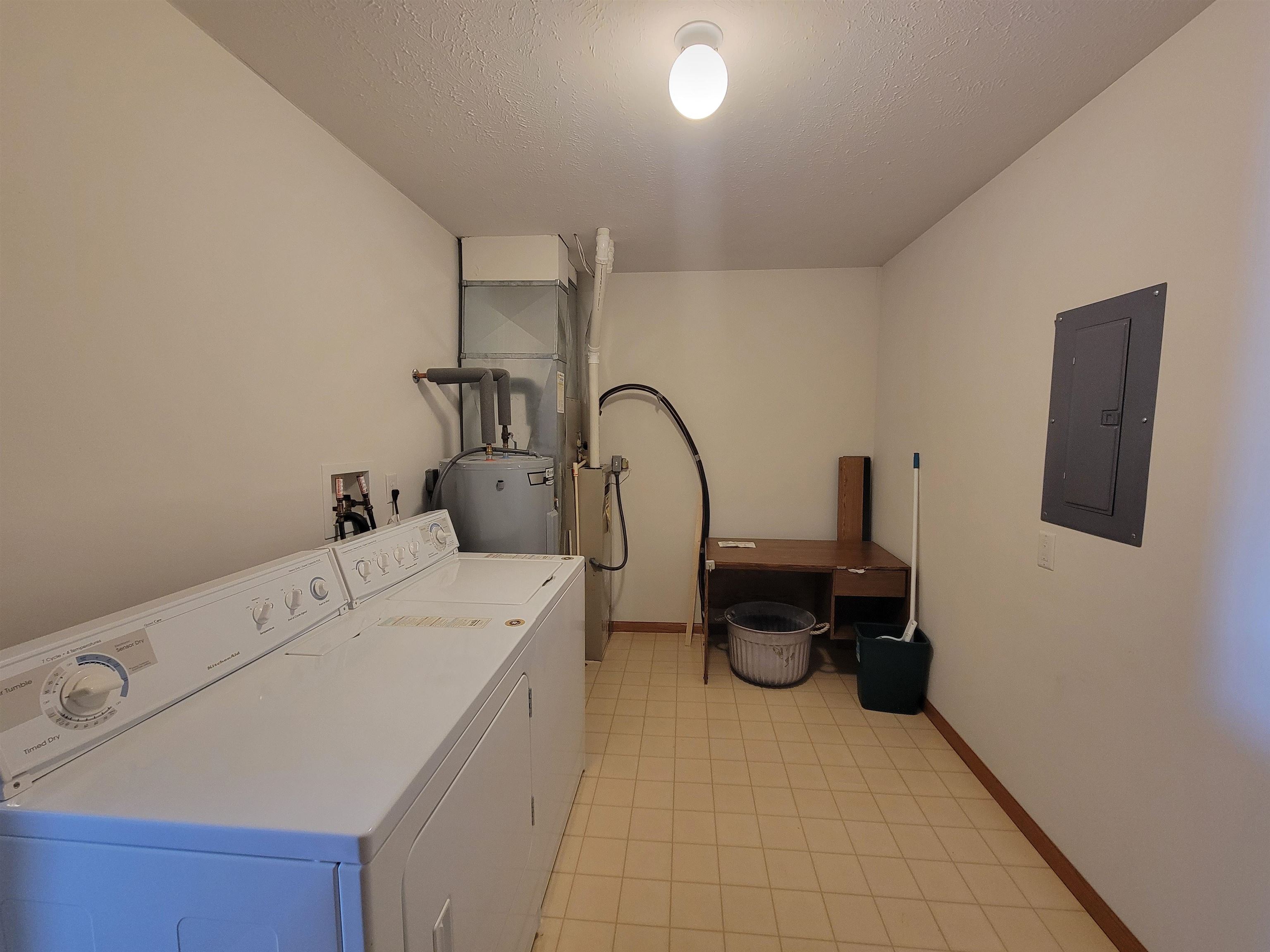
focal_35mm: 13
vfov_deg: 89.9
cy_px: 476
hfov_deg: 106.2
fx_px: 477
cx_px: 635
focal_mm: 2.2
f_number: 2.2
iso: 320
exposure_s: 1/40
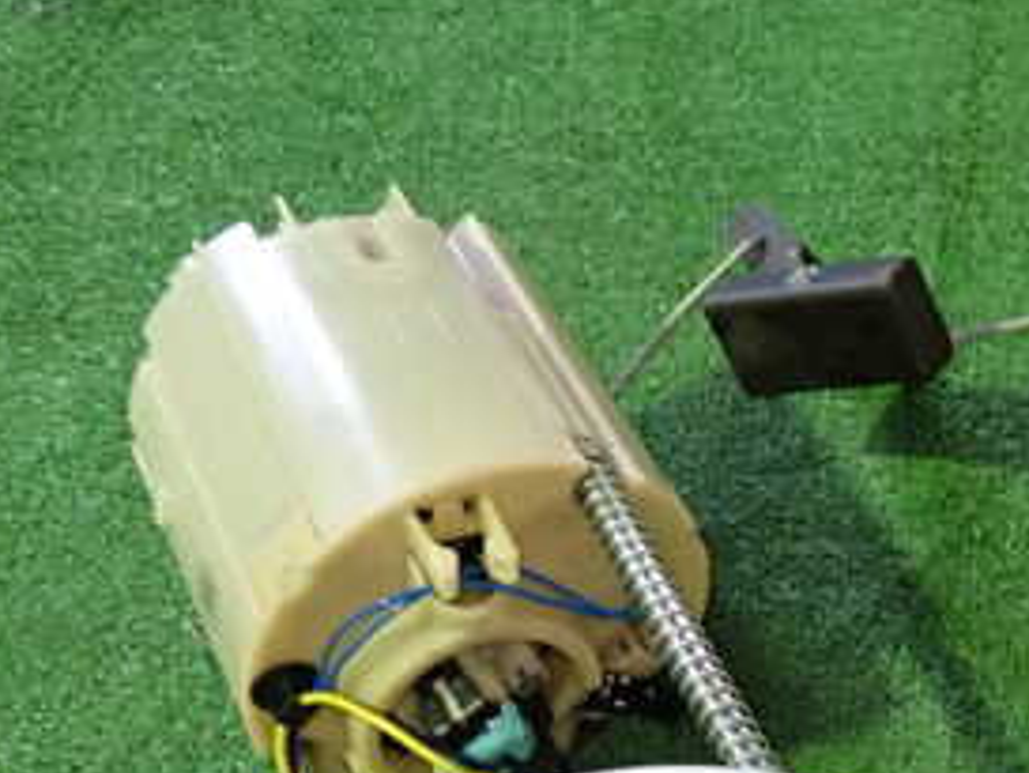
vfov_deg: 21.7
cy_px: 709
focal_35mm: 66
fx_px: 1963
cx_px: 1021
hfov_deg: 27.7
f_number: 2.3
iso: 400
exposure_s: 1/30
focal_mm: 5.4
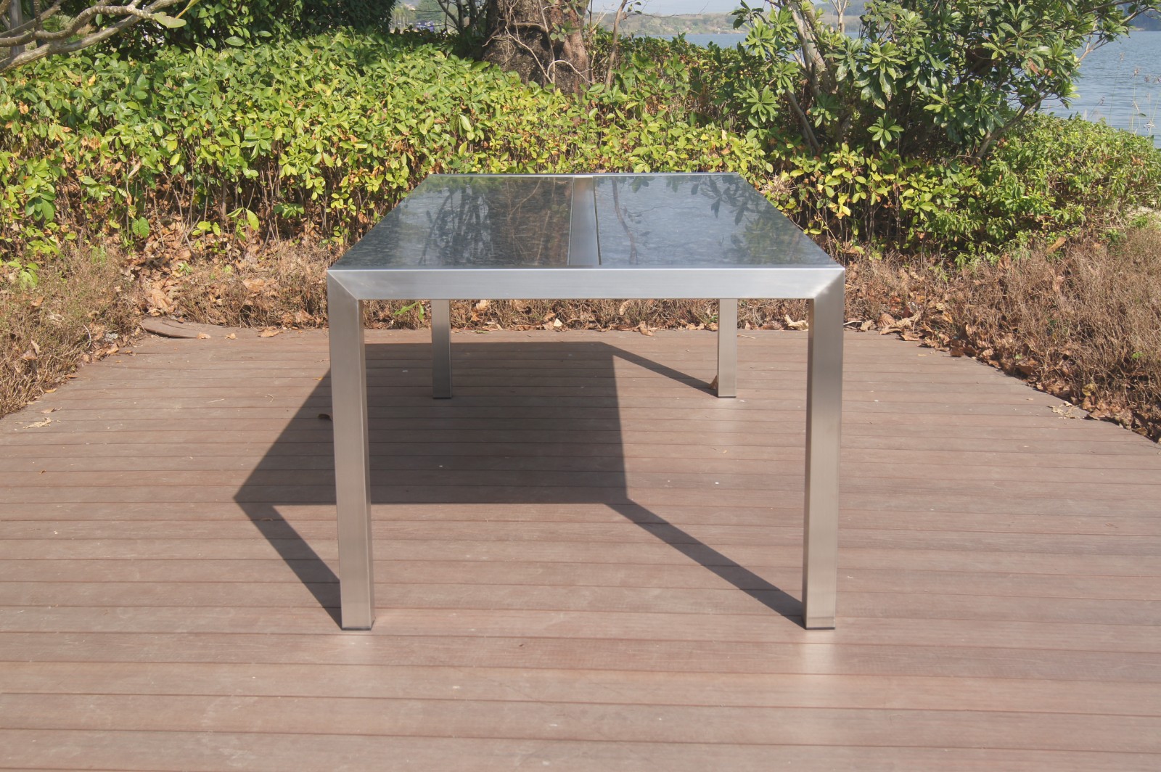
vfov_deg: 31.8
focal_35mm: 42
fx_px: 1353
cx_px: 580
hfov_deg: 46.4
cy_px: 386
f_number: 8
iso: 100
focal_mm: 28
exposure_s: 1/160
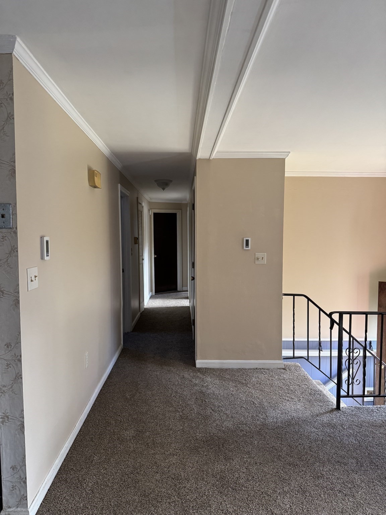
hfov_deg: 56.8
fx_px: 357
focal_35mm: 24
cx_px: 193
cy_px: 258
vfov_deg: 71.6
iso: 200
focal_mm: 6.76
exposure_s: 1/60
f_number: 1.78
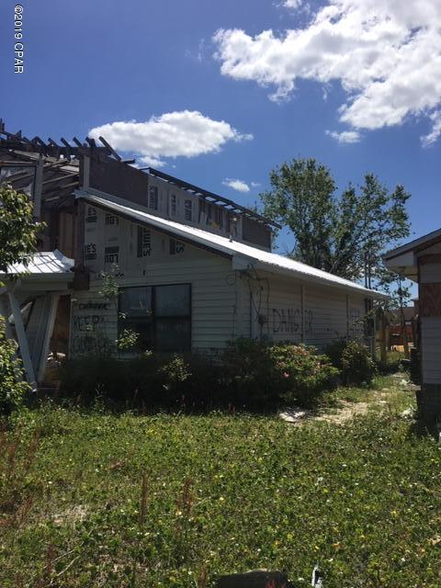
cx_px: 220
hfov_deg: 48.2
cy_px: 294
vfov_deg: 61.7
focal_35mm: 29
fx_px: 493
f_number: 2.2
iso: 25
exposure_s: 1/2959
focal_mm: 4.15
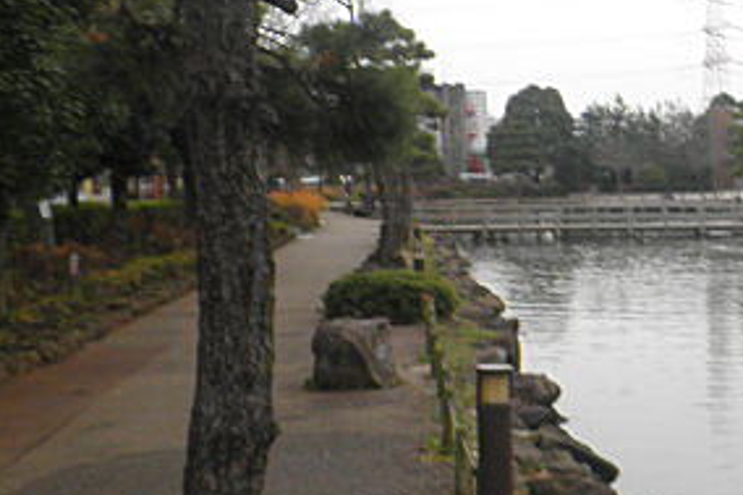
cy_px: 217
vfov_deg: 22.2
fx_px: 1258
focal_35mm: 61
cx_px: 748
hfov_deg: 30.5
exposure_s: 1/125
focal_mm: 4.7
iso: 64
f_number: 2.8
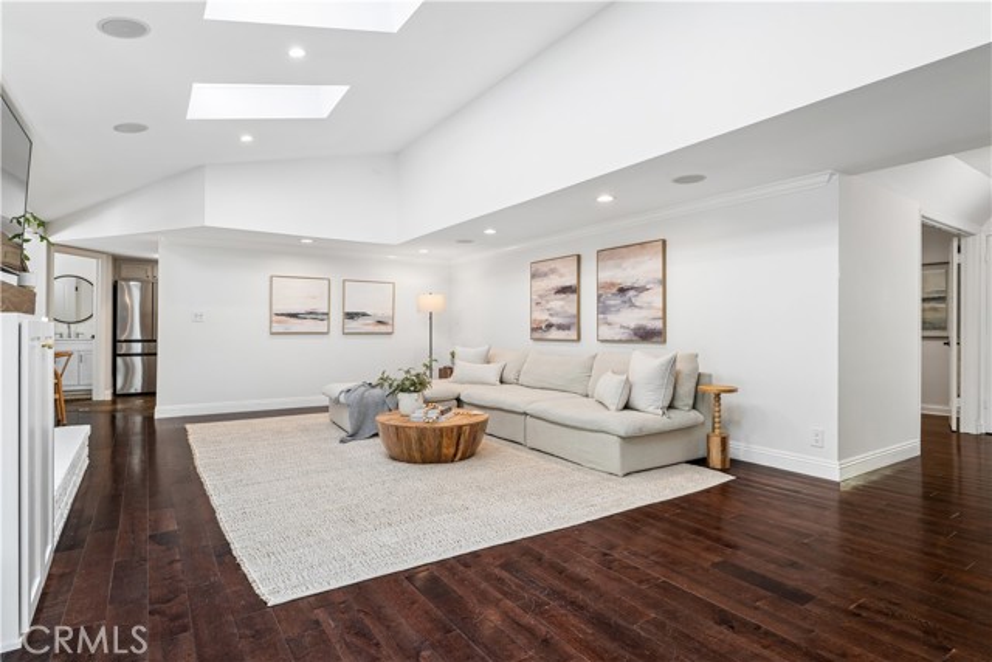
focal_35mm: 18
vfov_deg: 66.0
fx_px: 510
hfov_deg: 88.4
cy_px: 331
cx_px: 496
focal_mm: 18.5
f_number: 9
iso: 250
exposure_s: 1/8
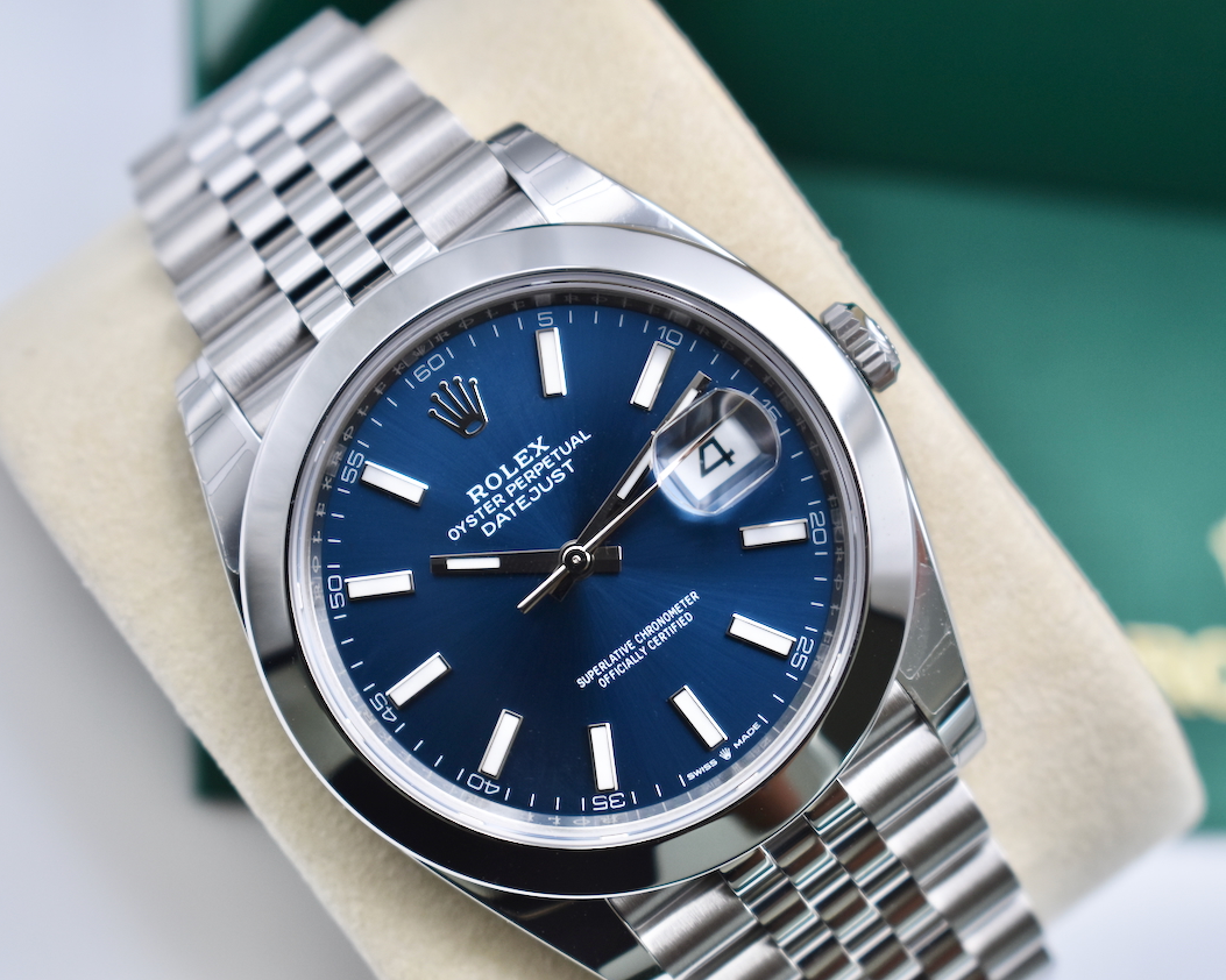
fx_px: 3229
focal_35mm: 89
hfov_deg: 21.5
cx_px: 553
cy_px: 491
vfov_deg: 17.3
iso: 560
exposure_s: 1/125
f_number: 5.6
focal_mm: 52
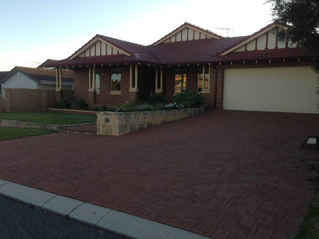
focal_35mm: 33
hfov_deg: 55.4
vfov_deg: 42.9
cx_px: 160
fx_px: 304
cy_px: 120
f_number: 2.4
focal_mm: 4.12
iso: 50
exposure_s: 1/259
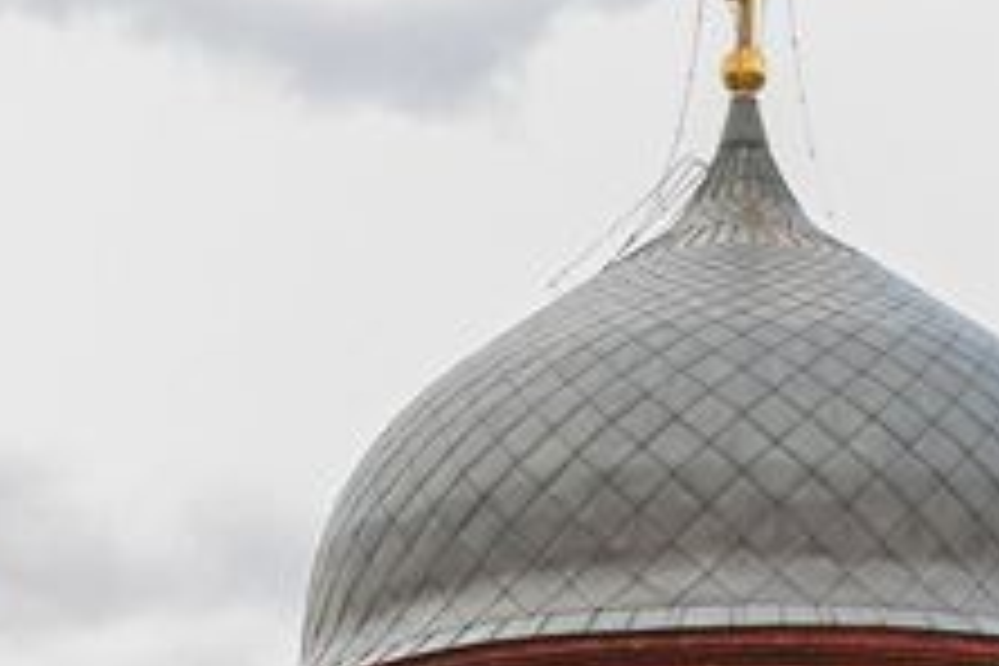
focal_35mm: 243
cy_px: 1544
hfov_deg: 8.5
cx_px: 346
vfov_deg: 5.5
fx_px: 6743
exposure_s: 1/500
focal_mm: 30
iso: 320
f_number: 6.3
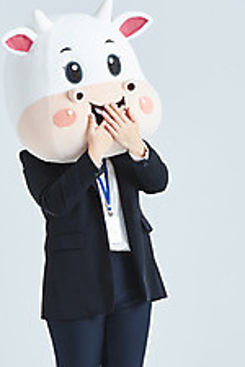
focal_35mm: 160
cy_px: 246
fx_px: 1633
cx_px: 102
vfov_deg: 12.8
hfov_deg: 8.6
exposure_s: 1/125
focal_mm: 90
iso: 100
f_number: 14
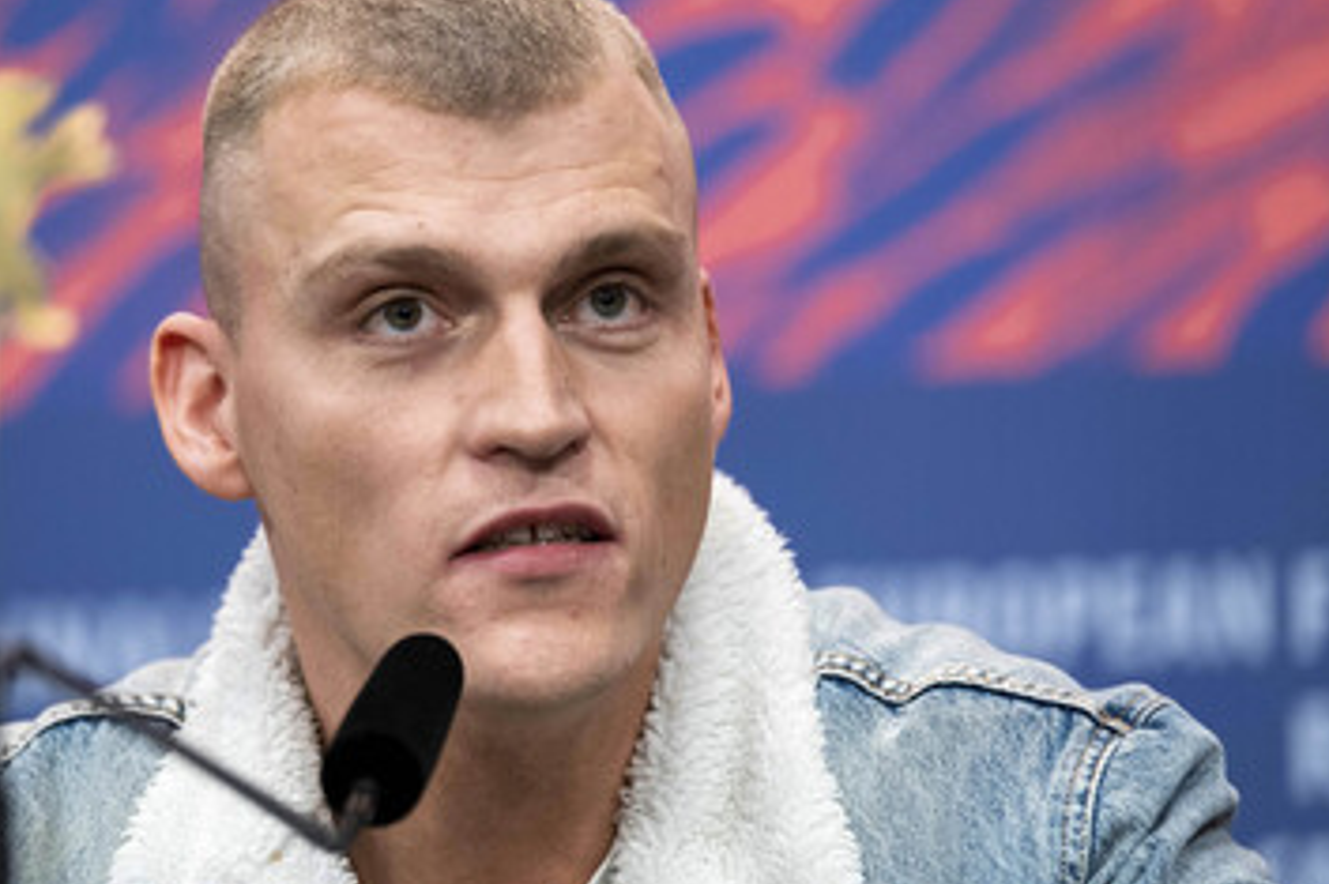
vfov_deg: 5.1
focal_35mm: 268
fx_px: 9889
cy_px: 481
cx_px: 574
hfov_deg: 7.7
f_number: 2.8
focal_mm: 140
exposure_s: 1/340
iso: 1250
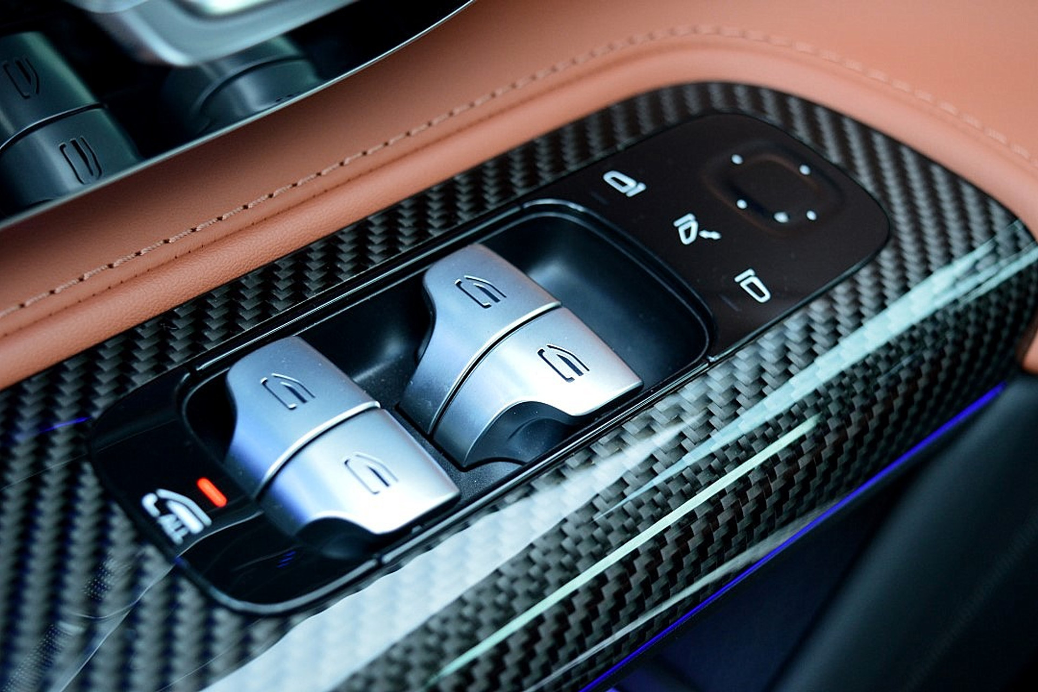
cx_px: 519
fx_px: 1730
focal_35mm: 60
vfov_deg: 22.6
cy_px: 346
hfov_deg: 33.4
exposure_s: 1/60
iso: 800
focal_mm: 40
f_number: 5
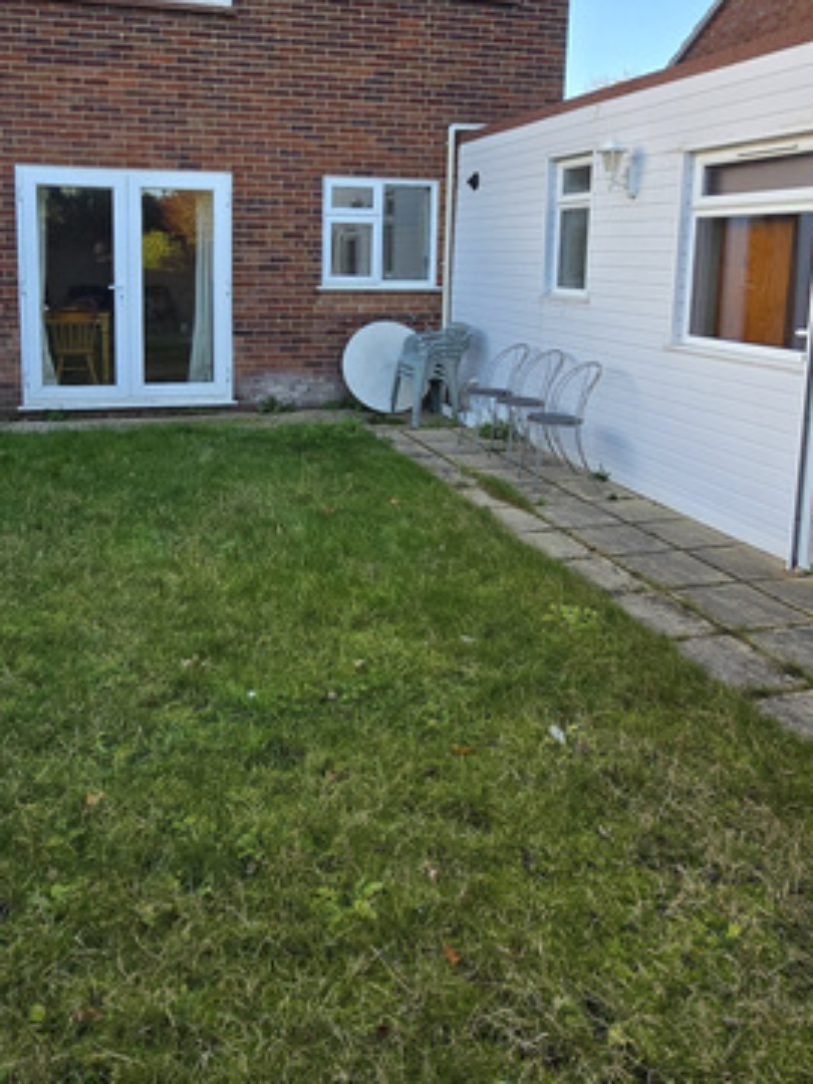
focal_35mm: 26
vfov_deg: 66.0
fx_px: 814
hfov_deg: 52.6
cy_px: 388
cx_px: 319
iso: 25
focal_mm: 1.7
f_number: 2.2
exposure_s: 1/160
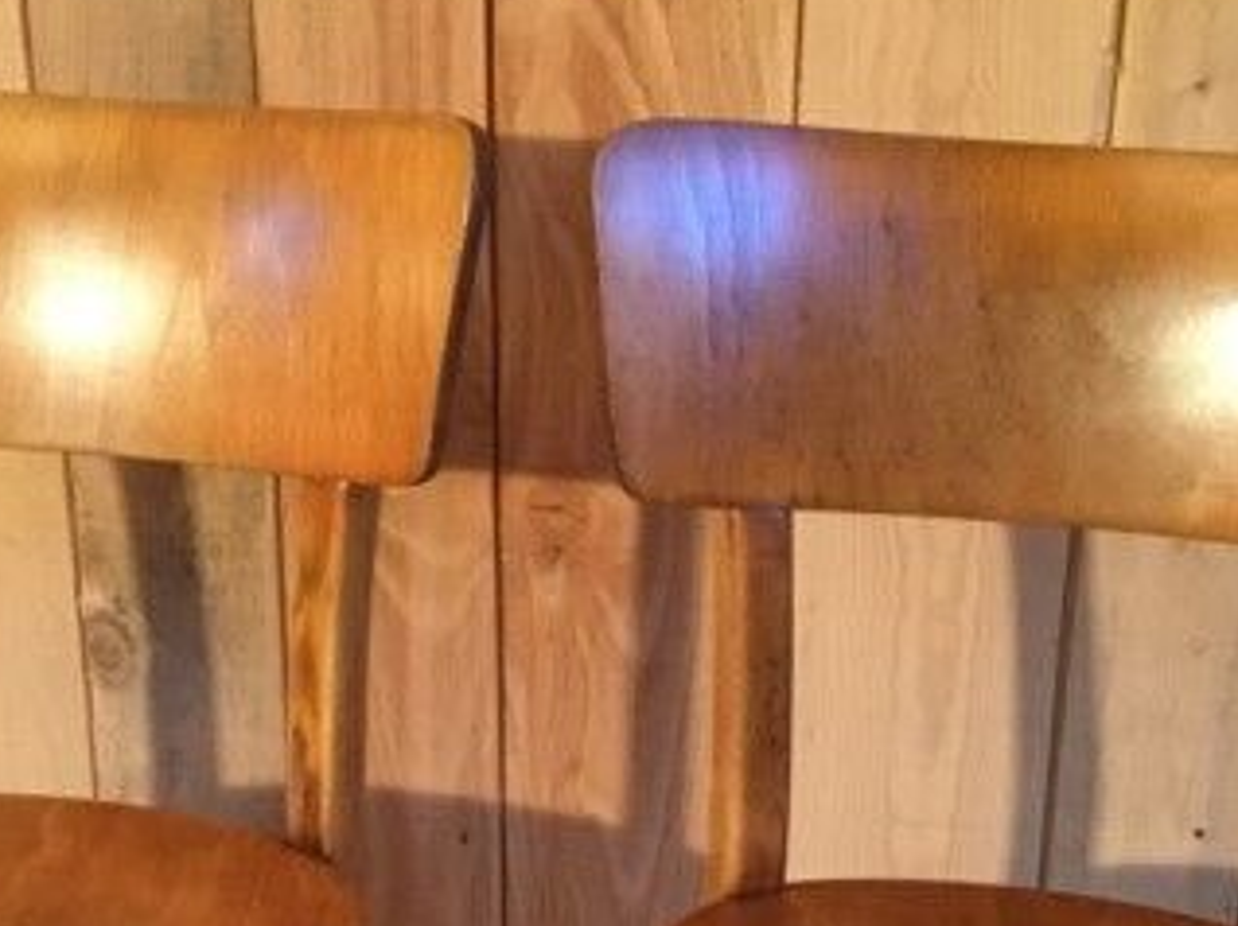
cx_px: 498
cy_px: 735
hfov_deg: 25.0
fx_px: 2787
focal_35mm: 78
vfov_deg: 18.7
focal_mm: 3.3
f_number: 2.4
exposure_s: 1/25
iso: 200
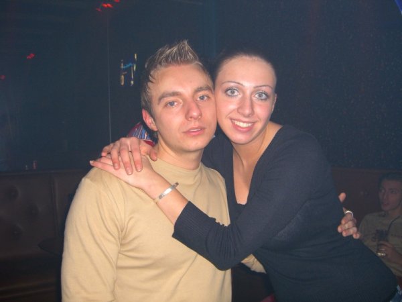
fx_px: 441
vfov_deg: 37.7
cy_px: 151
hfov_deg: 49.0
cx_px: 201
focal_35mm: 38
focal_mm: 7.9
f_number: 2.8
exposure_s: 1/60
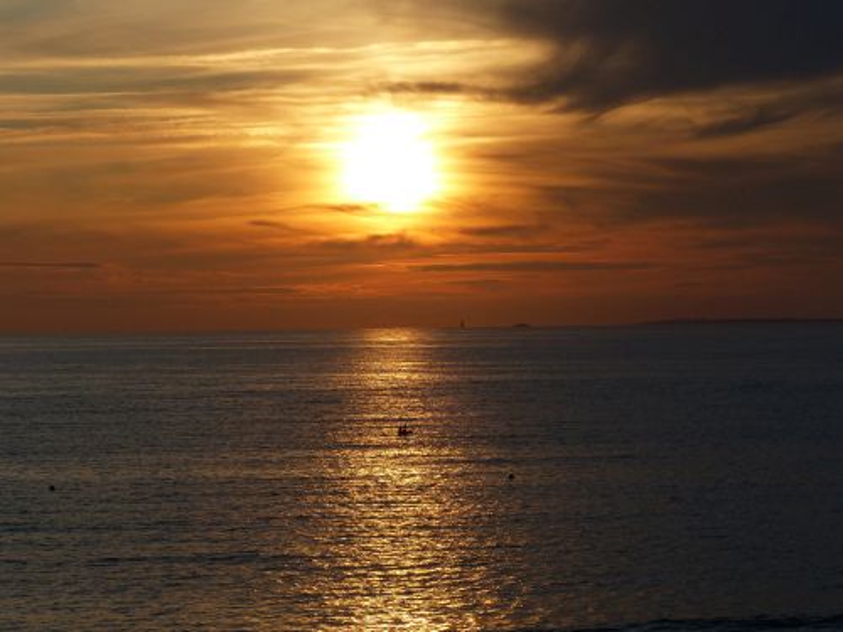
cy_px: 316
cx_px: 422
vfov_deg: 10.2
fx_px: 3531
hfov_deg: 13.6
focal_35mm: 145
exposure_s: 1/1600
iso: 100
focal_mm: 26.1
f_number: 5
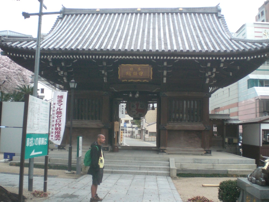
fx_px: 295
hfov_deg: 49.0
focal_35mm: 38
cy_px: 101
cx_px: 134
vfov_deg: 37.7
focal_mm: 6.3
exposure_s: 1/50
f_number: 3.1
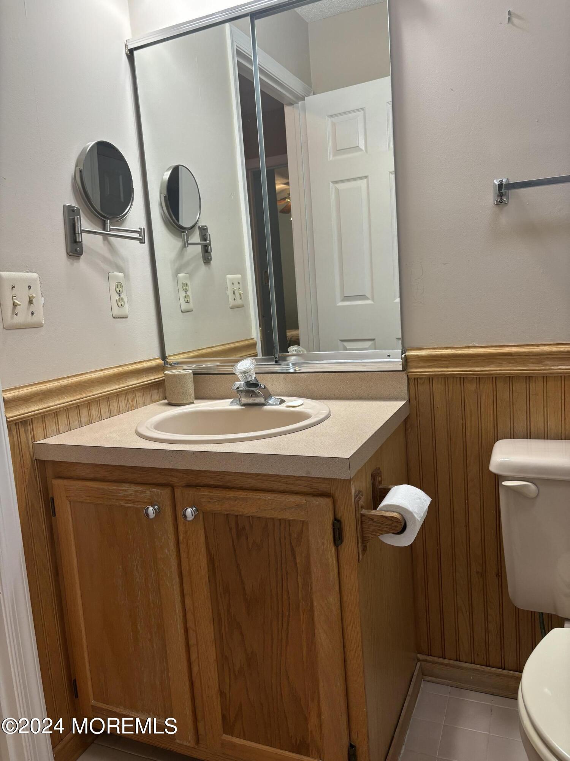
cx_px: 285
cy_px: 380
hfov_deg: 53.1
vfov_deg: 67.3
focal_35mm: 26
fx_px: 571
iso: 100
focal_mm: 5.96
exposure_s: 1/60
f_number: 1.6
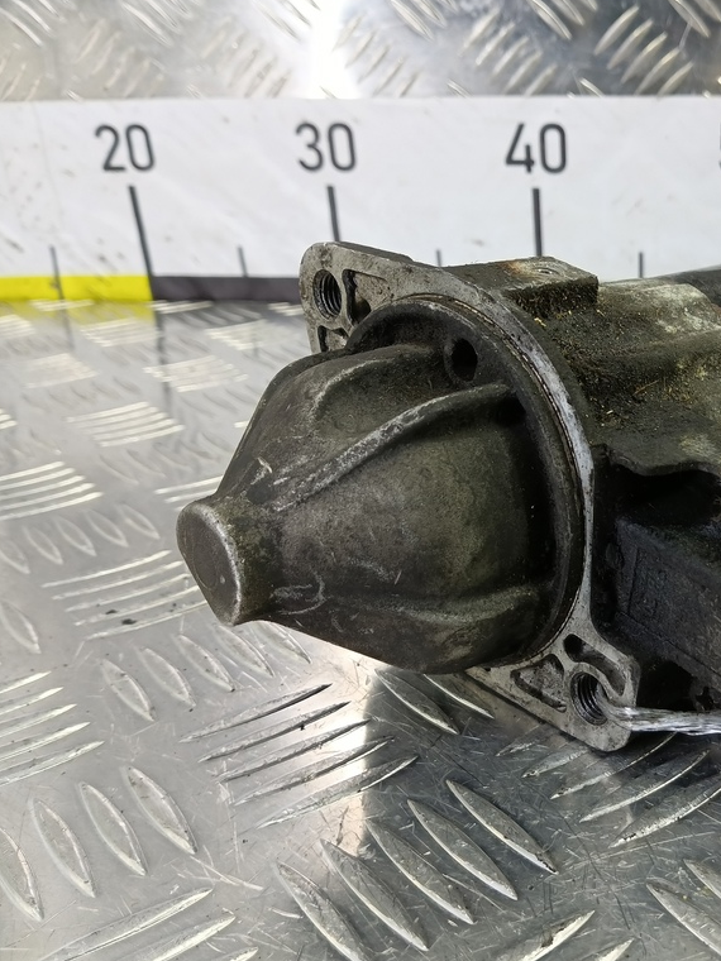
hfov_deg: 42.5
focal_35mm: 31
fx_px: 861
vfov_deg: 58.4
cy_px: 482
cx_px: 616
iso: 183
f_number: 1.6
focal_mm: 4.11
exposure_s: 1/50
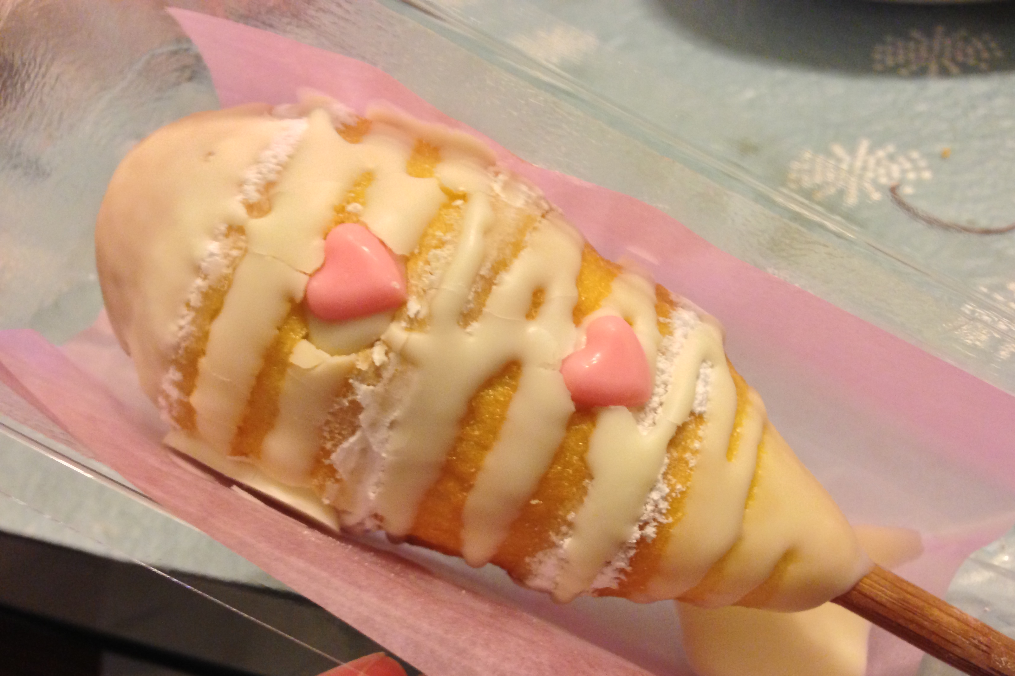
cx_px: 512
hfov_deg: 54.4
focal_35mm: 35
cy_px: 387
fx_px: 987
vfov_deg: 37.8
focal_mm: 4.13
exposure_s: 1/20
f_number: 2.4
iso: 250
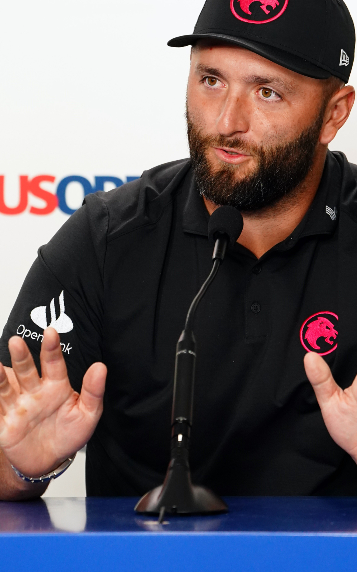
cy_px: 154
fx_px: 6321
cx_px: 224
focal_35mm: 406
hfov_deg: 3.2
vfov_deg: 5.2
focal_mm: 241
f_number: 5.6
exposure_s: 1/640
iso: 3200
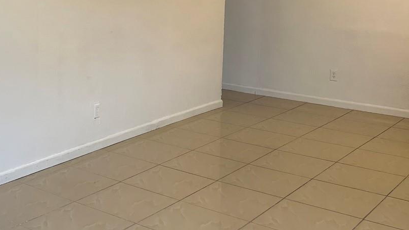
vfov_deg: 21.1
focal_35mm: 56
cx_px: 70
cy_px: 34
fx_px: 607
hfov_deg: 35.7
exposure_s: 1/120
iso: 100
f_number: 1.5
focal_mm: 5.7
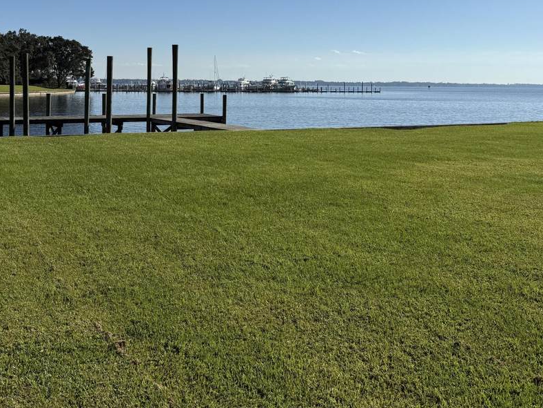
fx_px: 612
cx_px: 229
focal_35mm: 39
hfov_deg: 47.7
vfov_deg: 35.7
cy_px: 88
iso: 80
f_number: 1.78
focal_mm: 6.76
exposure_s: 1/9091
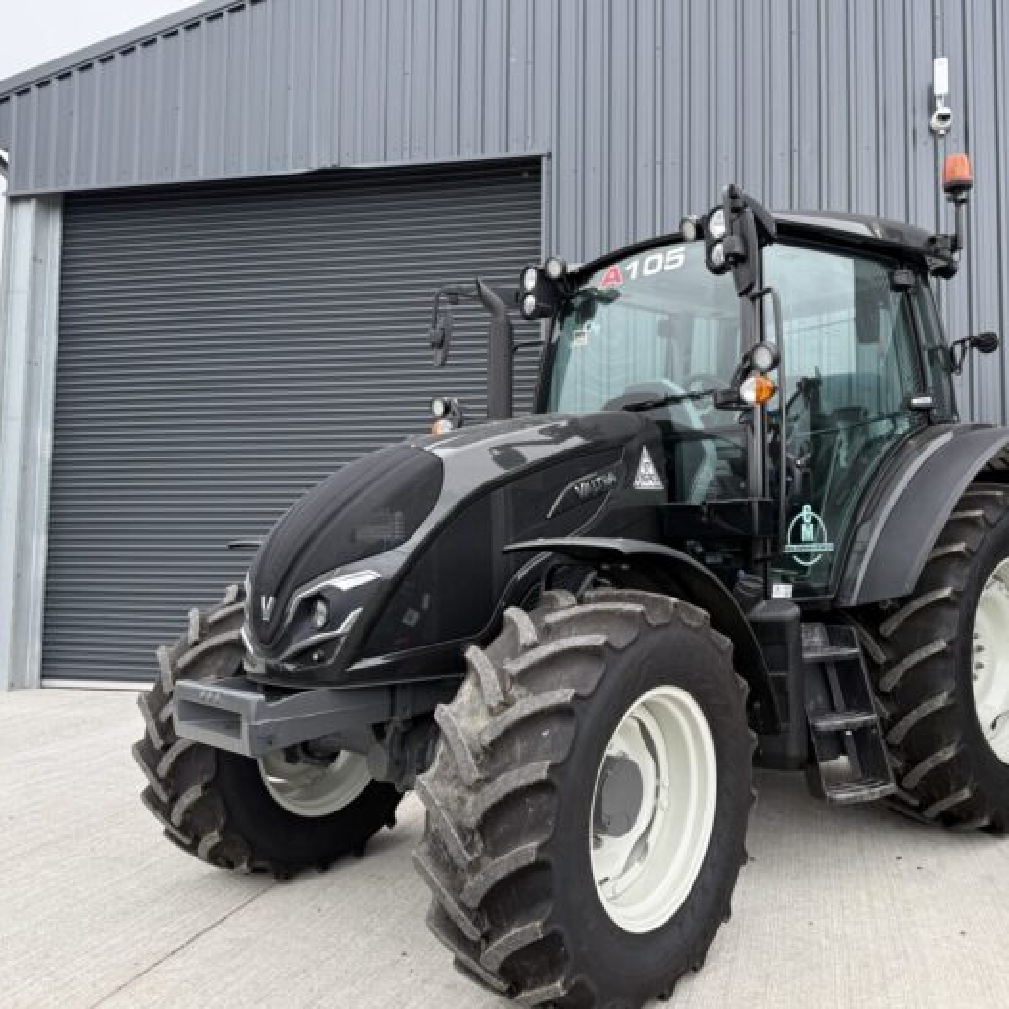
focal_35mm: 31
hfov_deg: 52.2
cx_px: 595
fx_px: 1022
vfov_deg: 52.5
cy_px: 489
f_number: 1.78
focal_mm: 6.76
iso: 100
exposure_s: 1/356
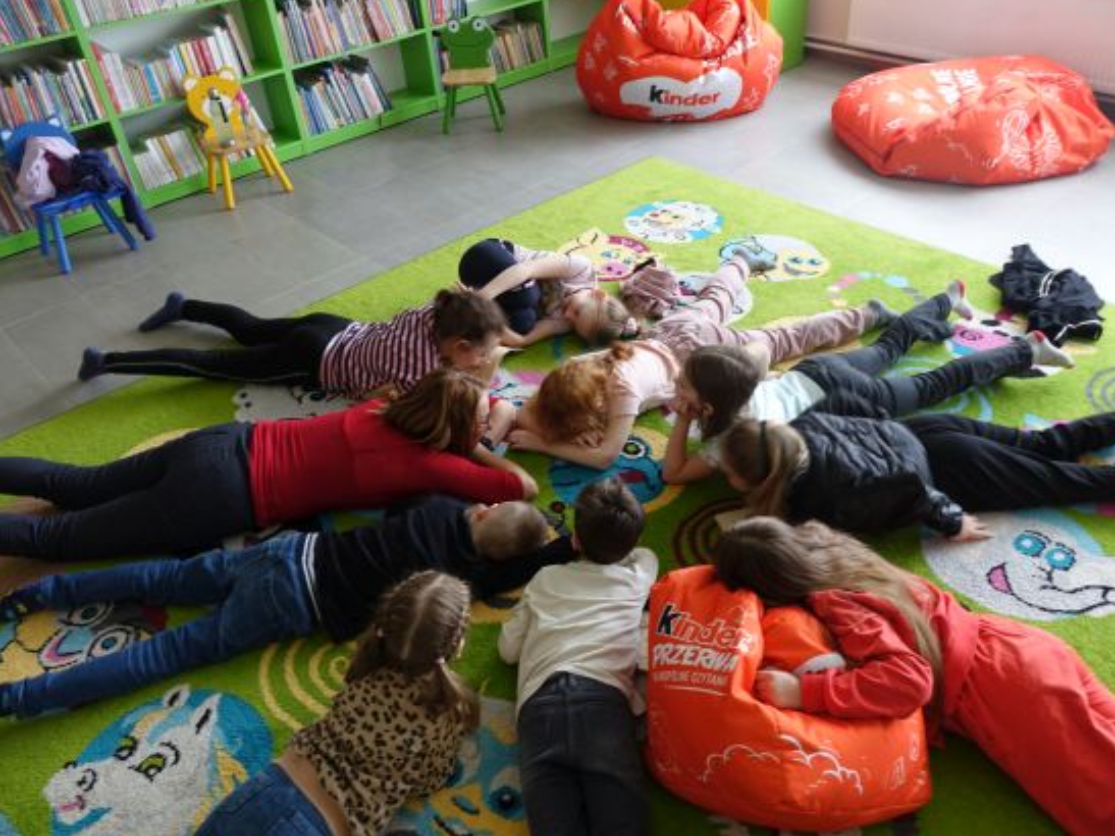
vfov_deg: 51.3
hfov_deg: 65.3
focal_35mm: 27
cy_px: 423
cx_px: 587
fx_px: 869
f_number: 2.8
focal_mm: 8.8
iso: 250
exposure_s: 1/30
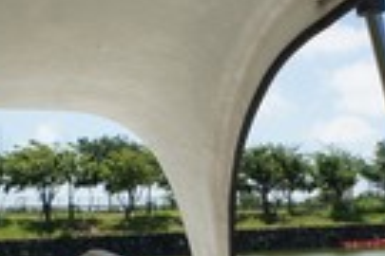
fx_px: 855
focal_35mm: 80
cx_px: 211
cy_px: 310
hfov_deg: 25.4
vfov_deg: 16.3
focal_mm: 18
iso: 200
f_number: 7.1
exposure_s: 1/500
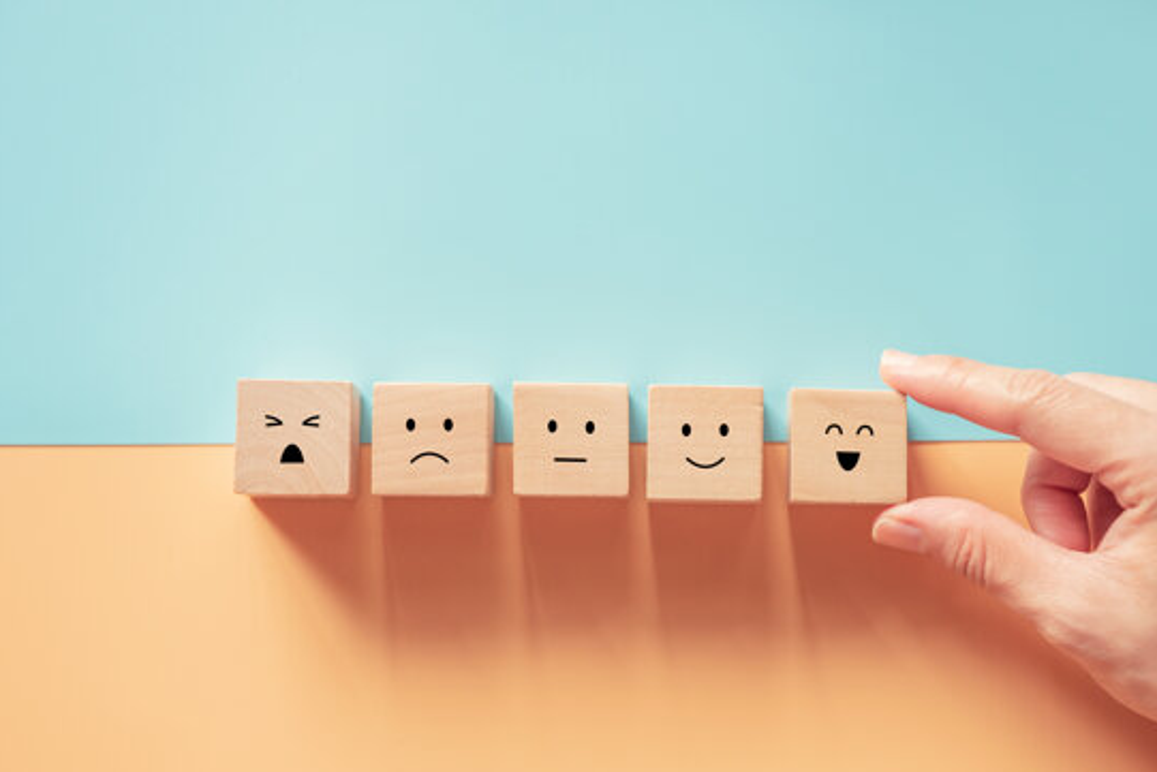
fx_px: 2668
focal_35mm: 83
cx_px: 645
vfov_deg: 16.5
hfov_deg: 24.5
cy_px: 438
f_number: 4
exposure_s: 1/60
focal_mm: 70
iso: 320
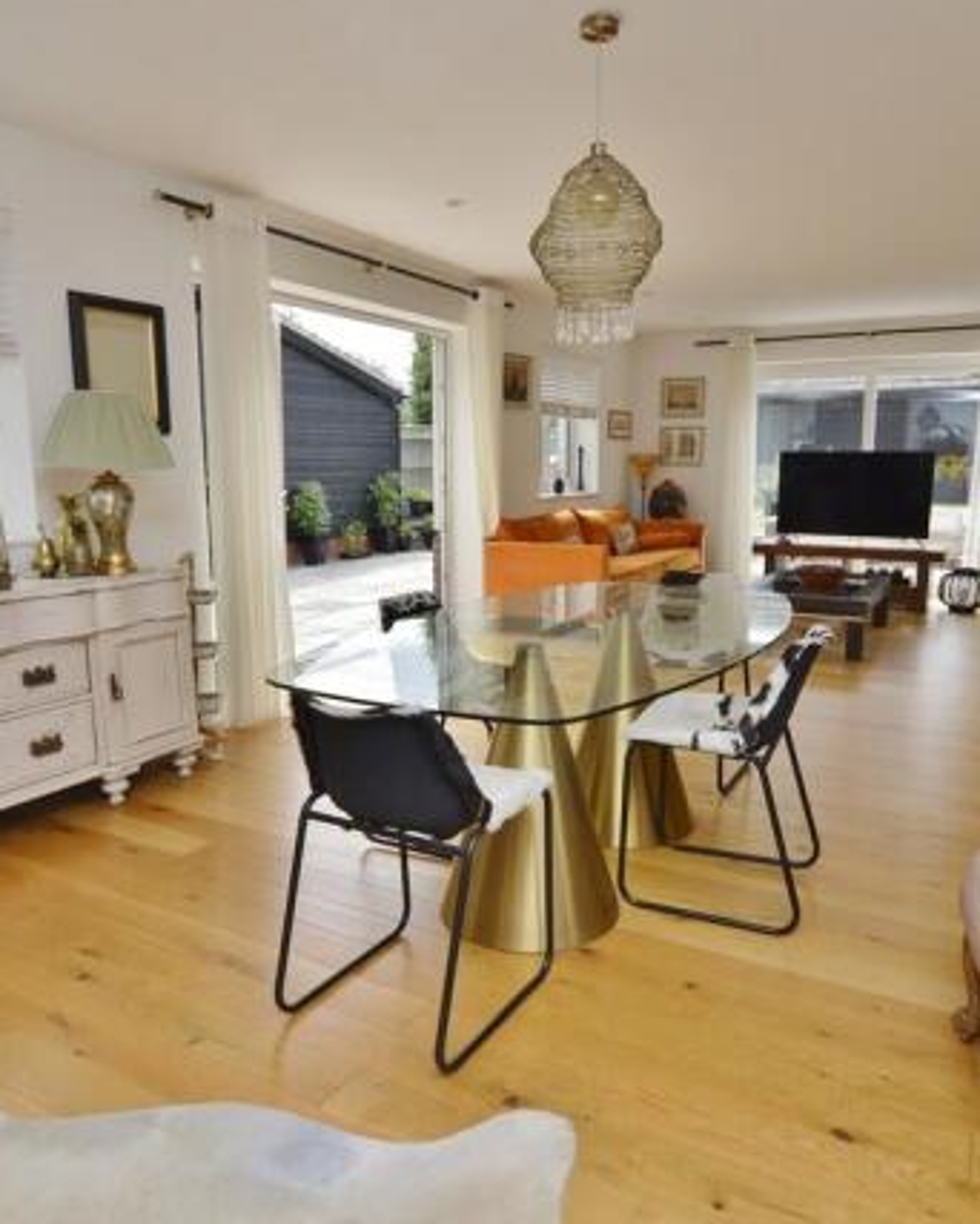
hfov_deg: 59.4
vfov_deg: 70.9
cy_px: 608
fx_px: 859
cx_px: 504
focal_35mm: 24
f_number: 5.6
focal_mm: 11
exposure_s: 1/125
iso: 110
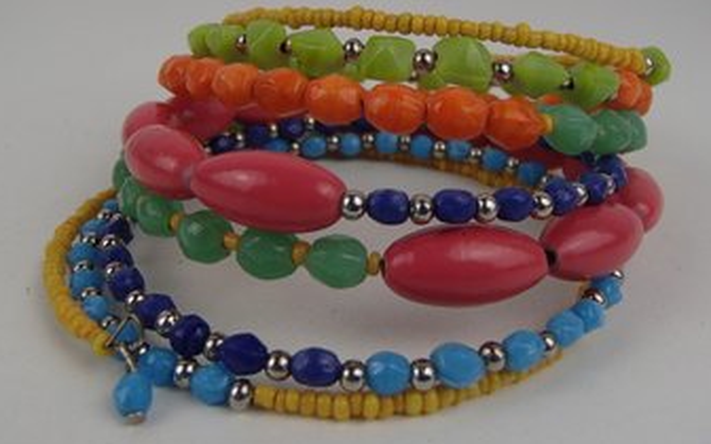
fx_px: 775
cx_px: 350
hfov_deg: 49.3
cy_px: 187
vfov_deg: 31.9
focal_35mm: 40
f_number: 4.7
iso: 200
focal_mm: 6.64
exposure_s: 1/160
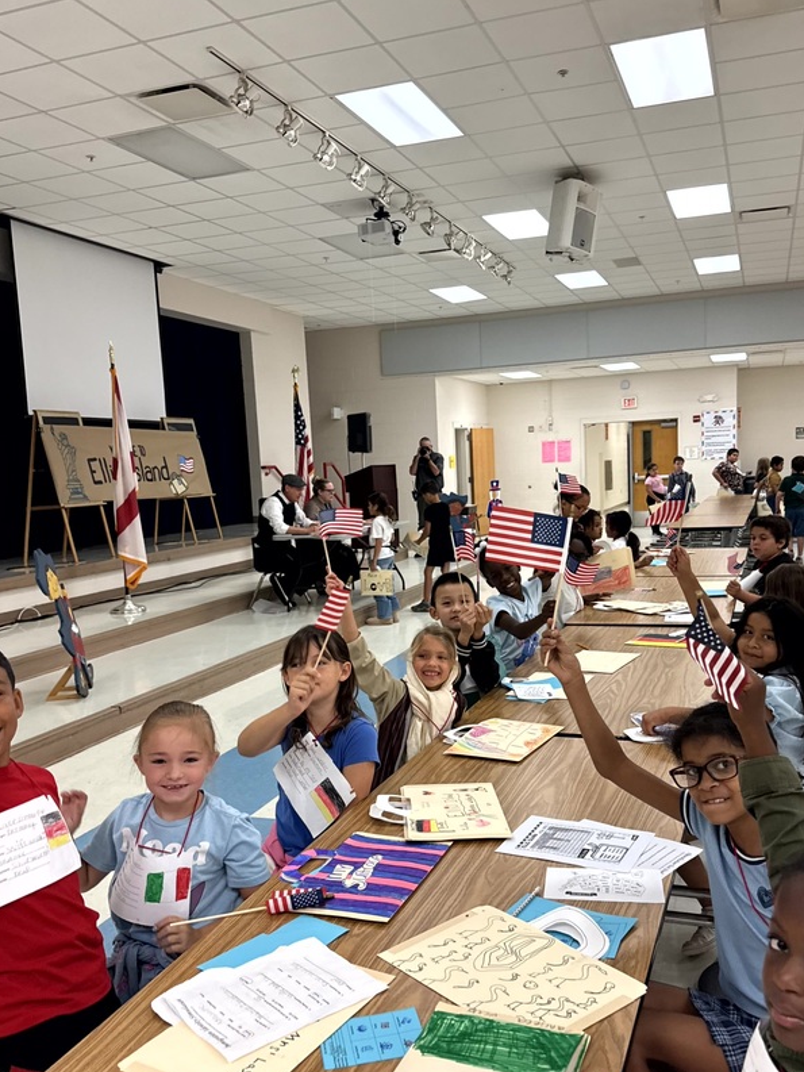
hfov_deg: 45.4
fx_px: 960
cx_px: 439
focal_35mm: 31
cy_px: 572
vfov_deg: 58.3
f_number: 1.78
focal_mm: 6.76
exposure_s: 1/120
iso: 200
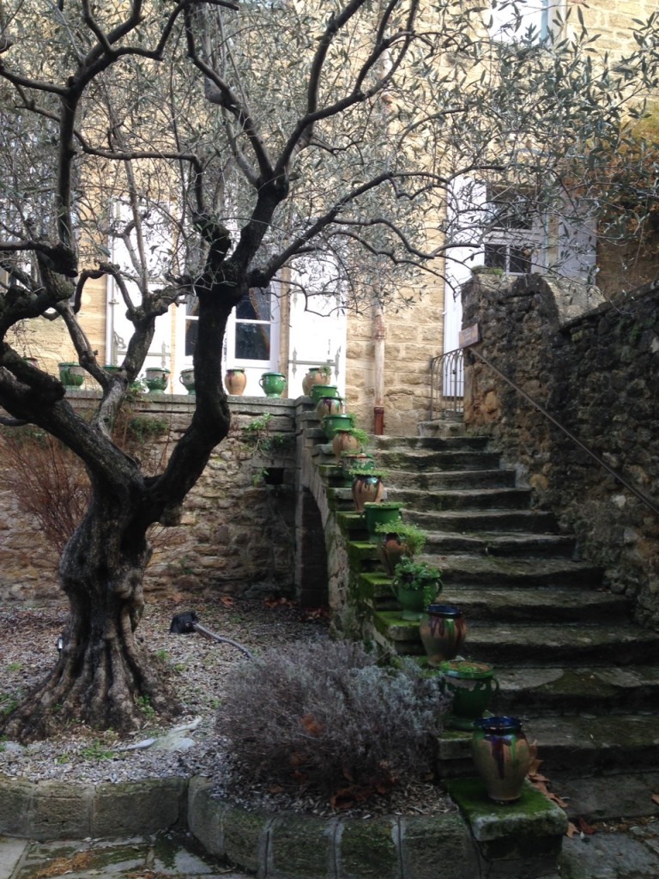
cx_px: 330
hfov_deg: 42.9
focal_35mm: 33
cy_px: 440
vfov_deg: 55.4
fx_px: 838
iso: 50
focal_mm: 4.12
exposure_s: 1/160
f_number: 2.4
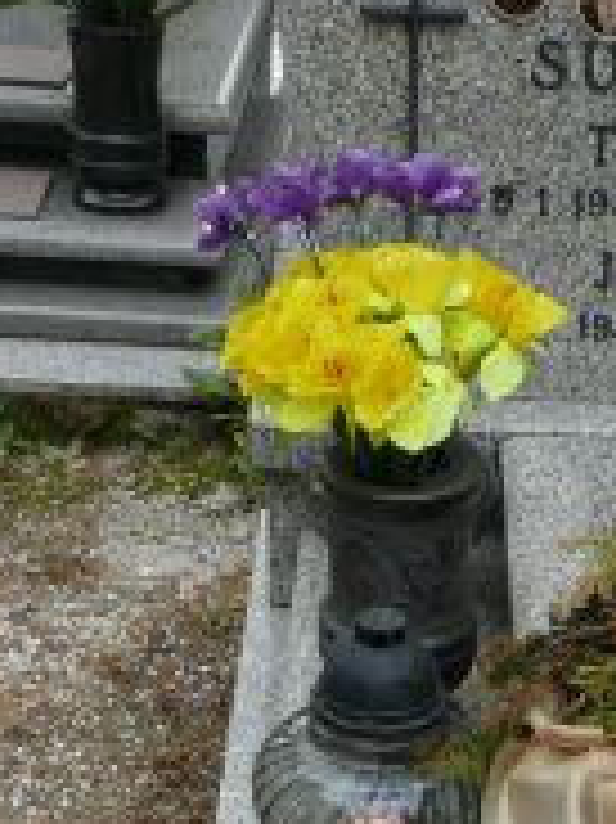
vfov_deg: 20.3
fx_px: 2185
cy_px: 910
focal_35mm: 92
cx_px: 787
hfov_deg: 15.3
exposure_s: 1/160
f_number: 4
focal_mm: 7.4
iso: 100
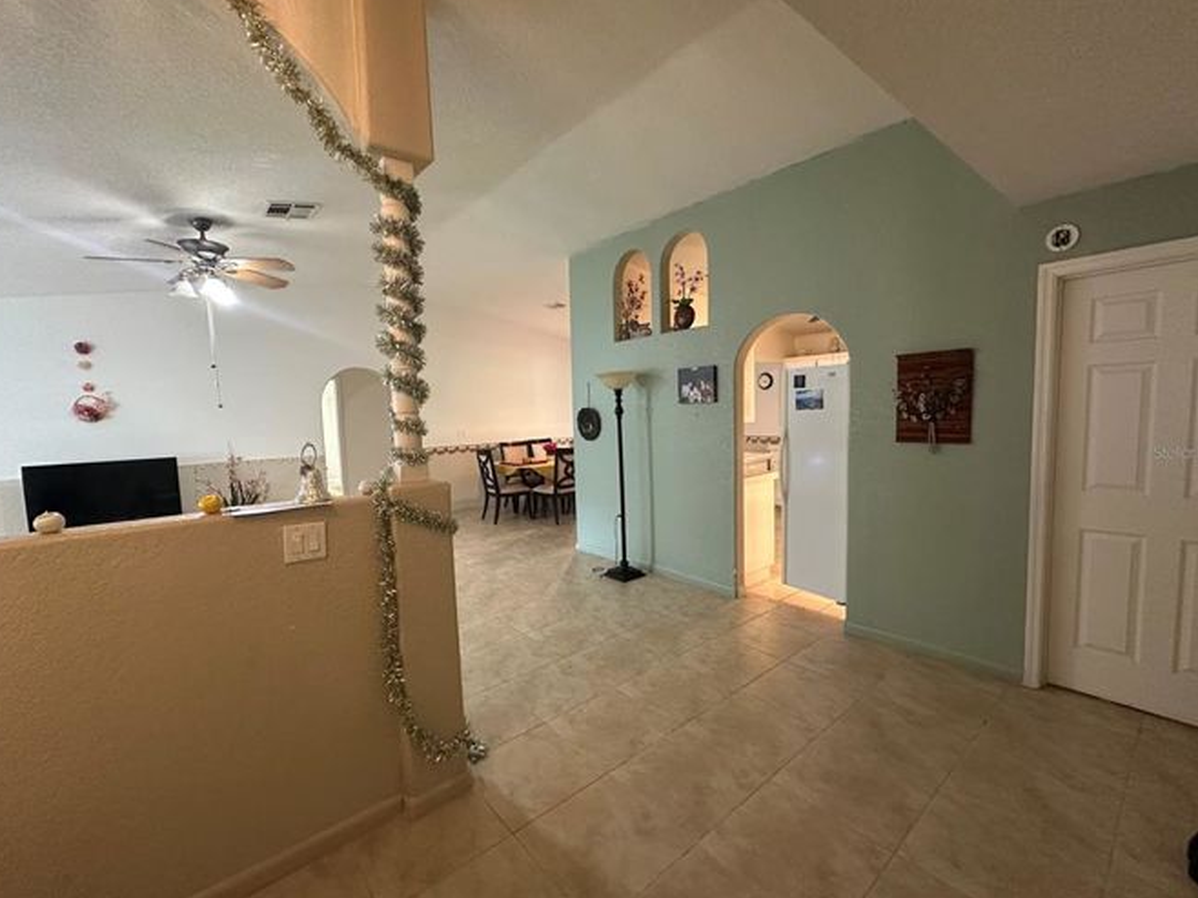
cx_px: 587
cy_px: 452
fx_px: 519
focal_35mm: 15
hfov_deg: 98.2
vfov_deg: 81.7
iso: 500
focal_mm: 2.22
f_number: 2.2
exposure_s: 1/60
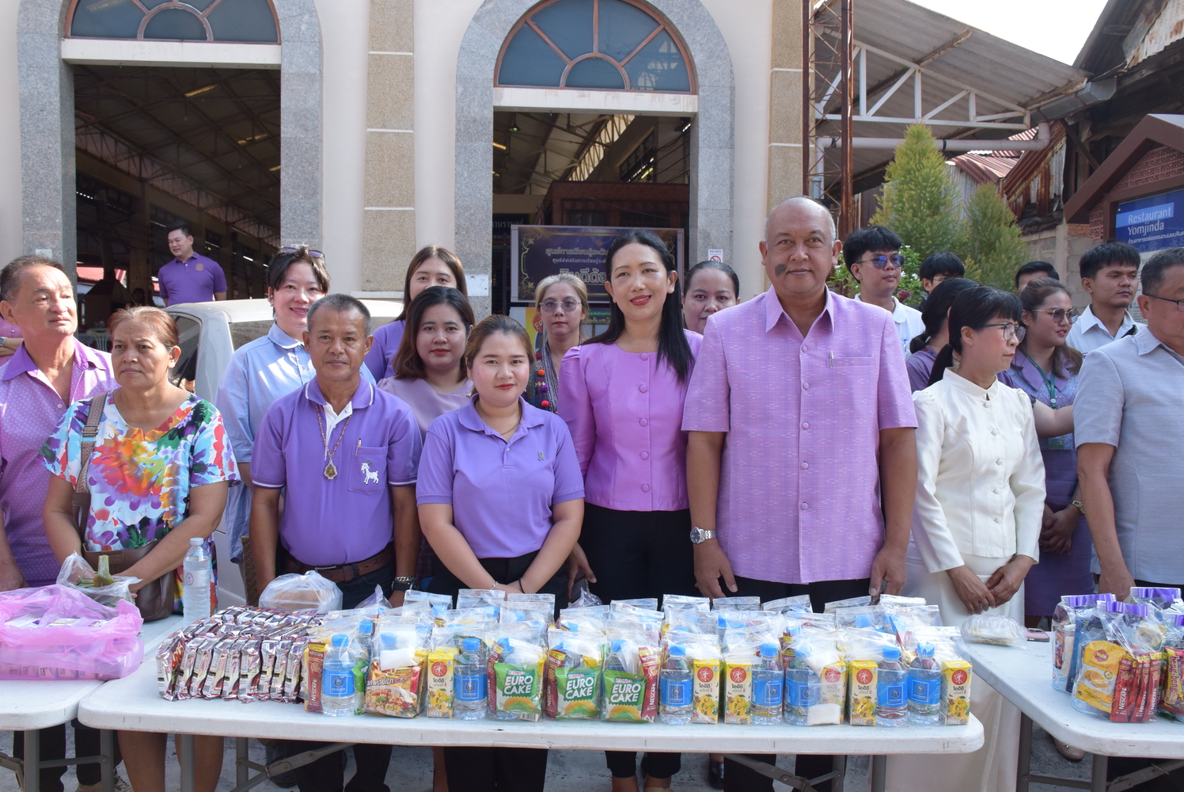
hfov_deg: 61.9
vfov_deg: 43.7
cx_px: 592
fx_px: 987
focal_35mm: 30
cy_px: 396
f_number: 10
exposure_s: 1/400
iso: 800
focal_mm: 20
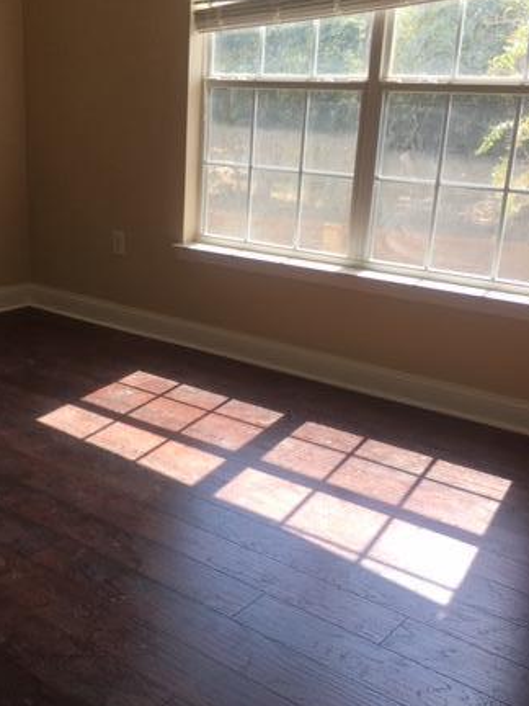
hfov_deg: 33.1
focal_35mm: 43
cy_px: 382
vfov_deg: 43.8
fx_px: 876
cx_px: 149
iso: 25
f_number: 2.2
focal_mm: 4.15
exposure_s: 1/207
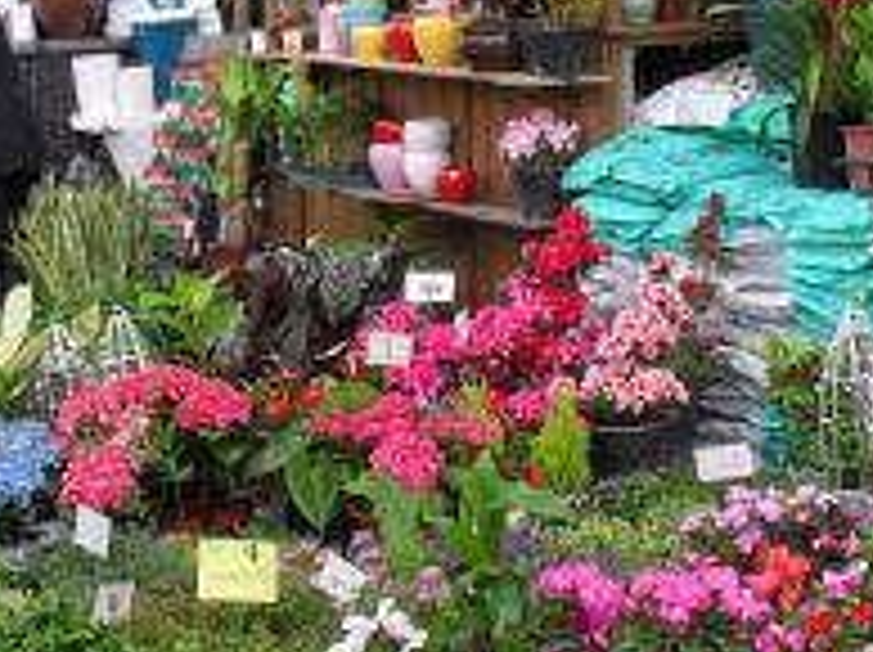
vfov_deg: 18.2
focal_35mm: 81
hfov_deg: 24.0
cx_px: 621
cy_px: 261
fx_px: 2040
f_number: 3.2
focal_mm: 6.3
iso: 100
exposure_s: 1/180
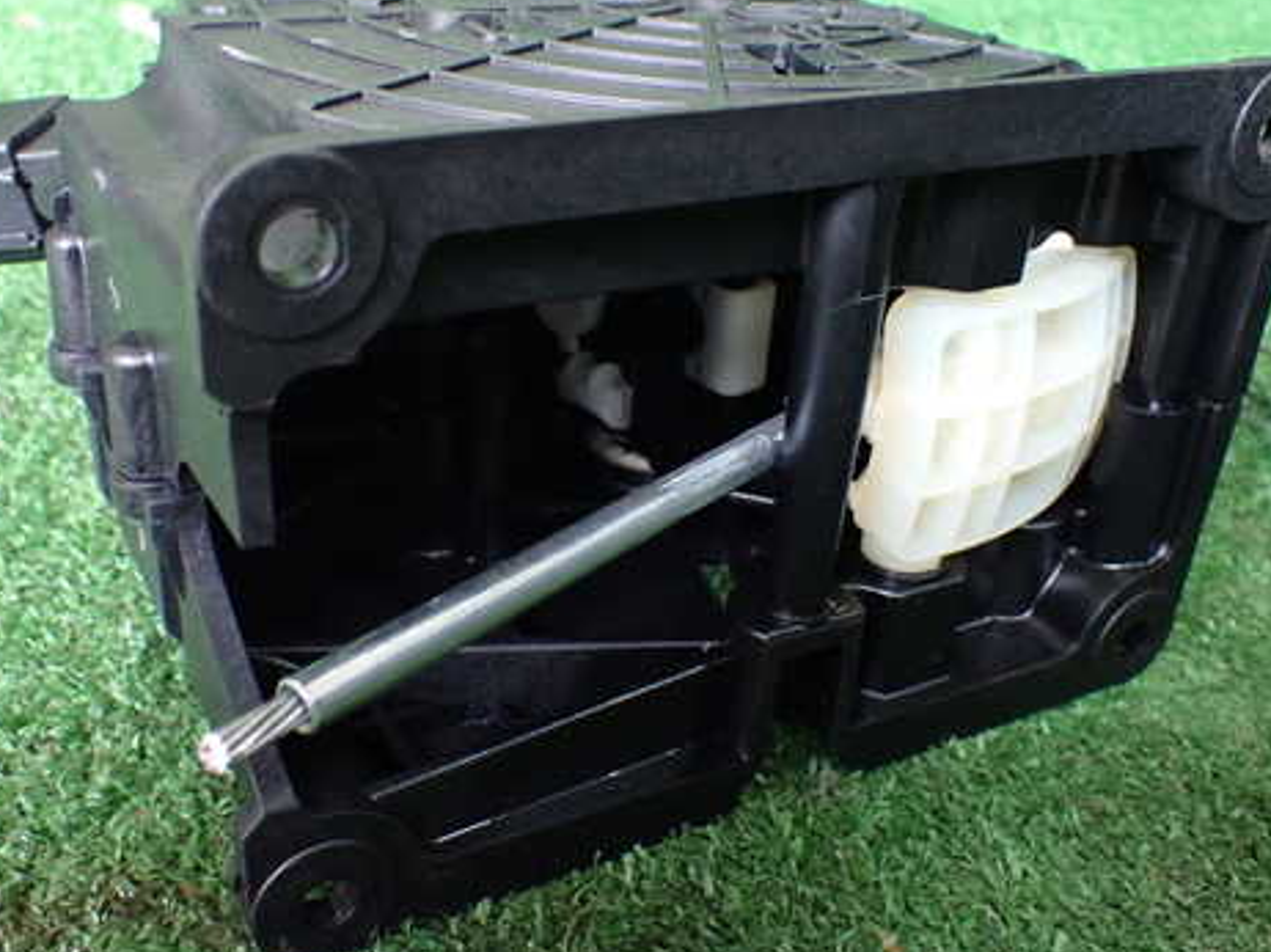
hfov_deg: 47.9
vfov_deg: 36.8
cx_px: 608
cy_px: 465
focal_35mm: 39
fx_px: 1431
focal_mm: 5.4
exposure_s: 1/80
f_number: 2.3
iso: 800
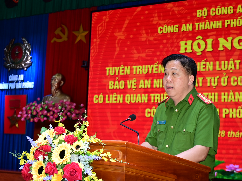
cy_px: 87
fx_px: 461
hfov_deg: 29.4
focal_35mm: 66
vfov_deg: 22.3
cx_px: 125
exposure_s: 1/200
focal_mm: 38
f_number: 5
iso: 800
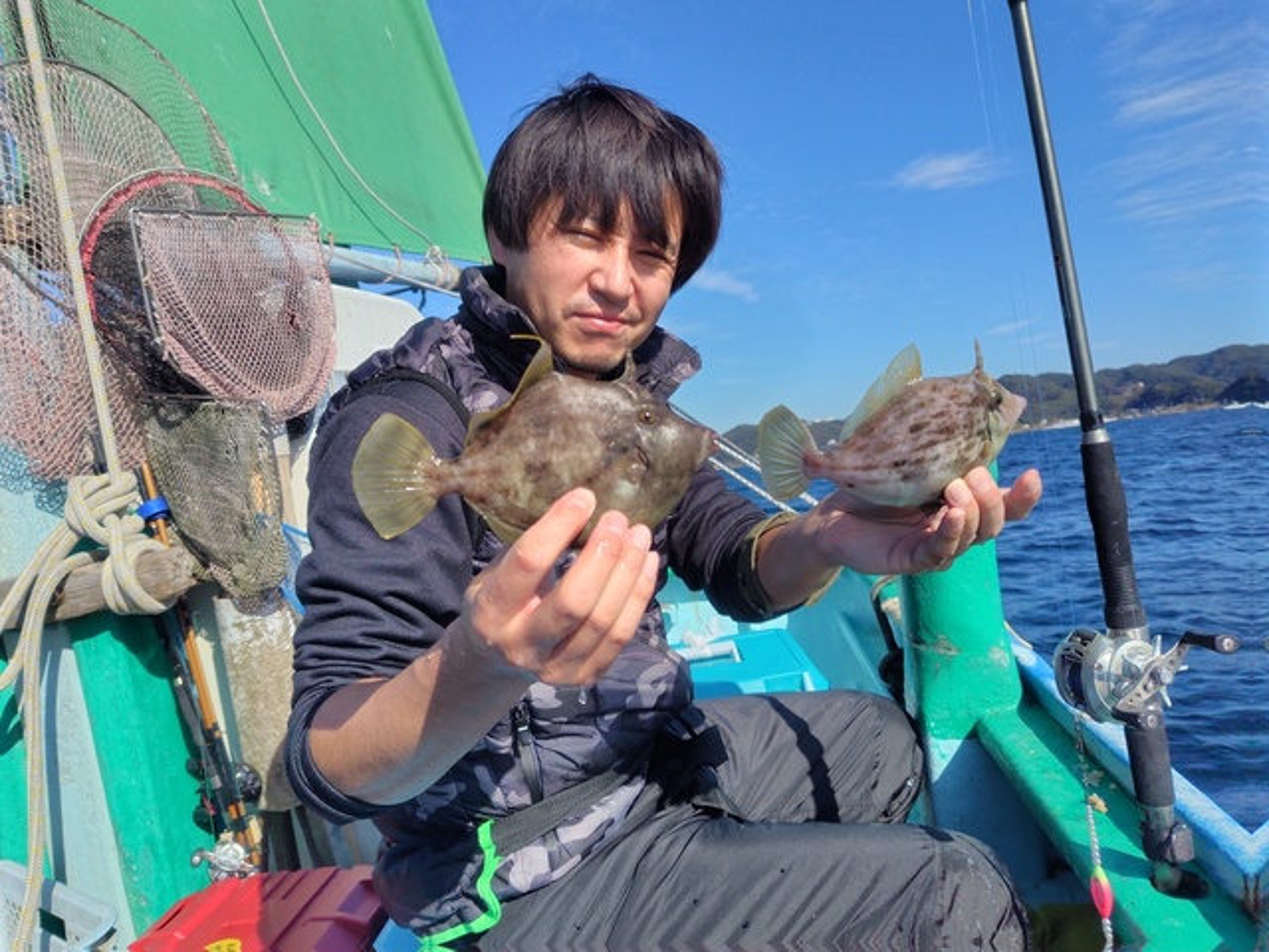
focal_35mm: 23
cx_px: 634
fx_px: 843
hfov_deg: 73.9
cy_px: 476
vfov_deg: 58.9
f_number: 1.9
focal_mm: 5.6
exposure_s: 1/1256
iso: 50
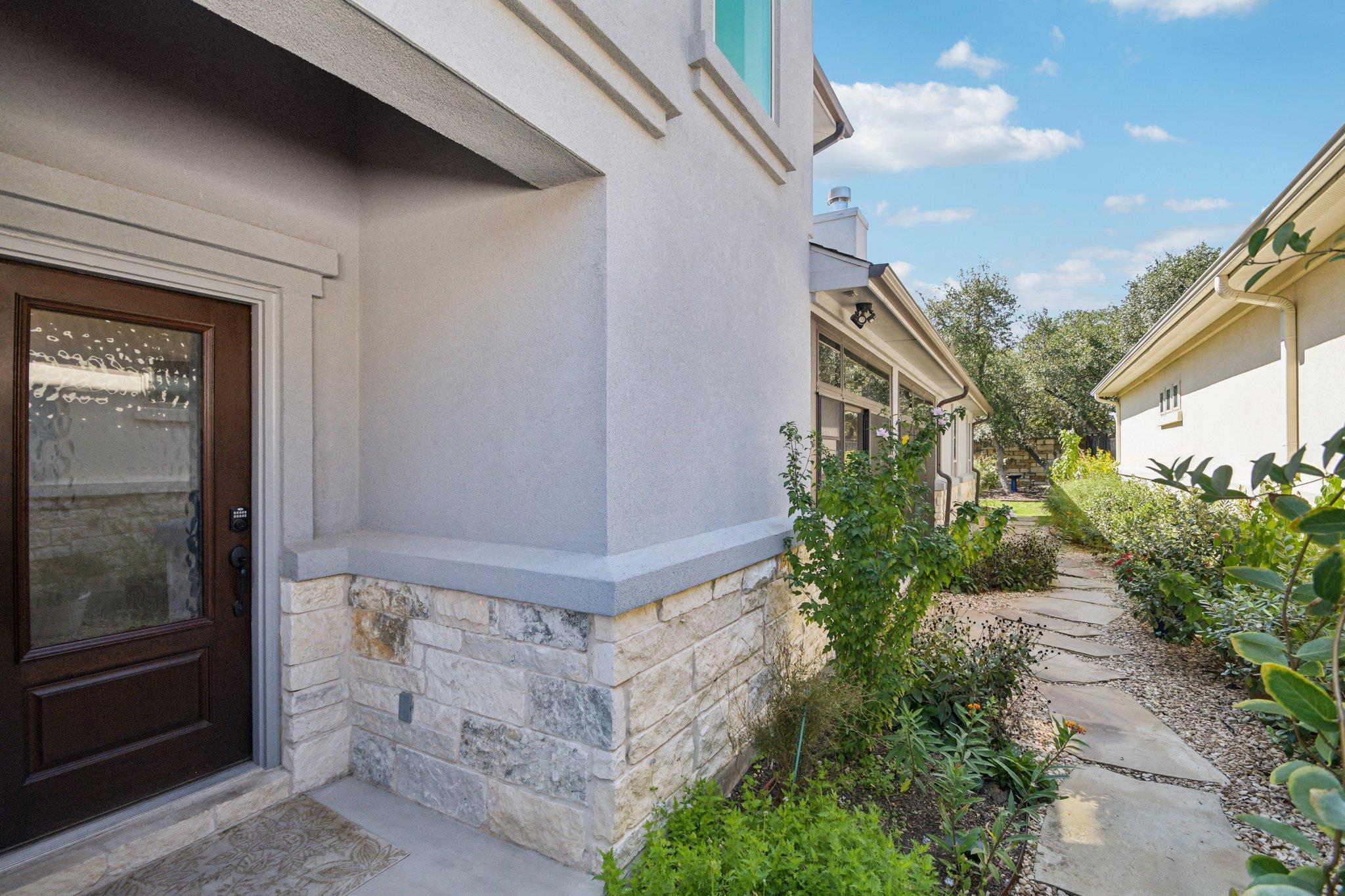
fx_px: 560
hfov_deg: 100.4
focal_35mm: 15
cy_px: 448
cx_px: 672
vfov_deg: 77.3
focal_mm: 10
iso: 400
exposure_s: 1/200
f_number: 8
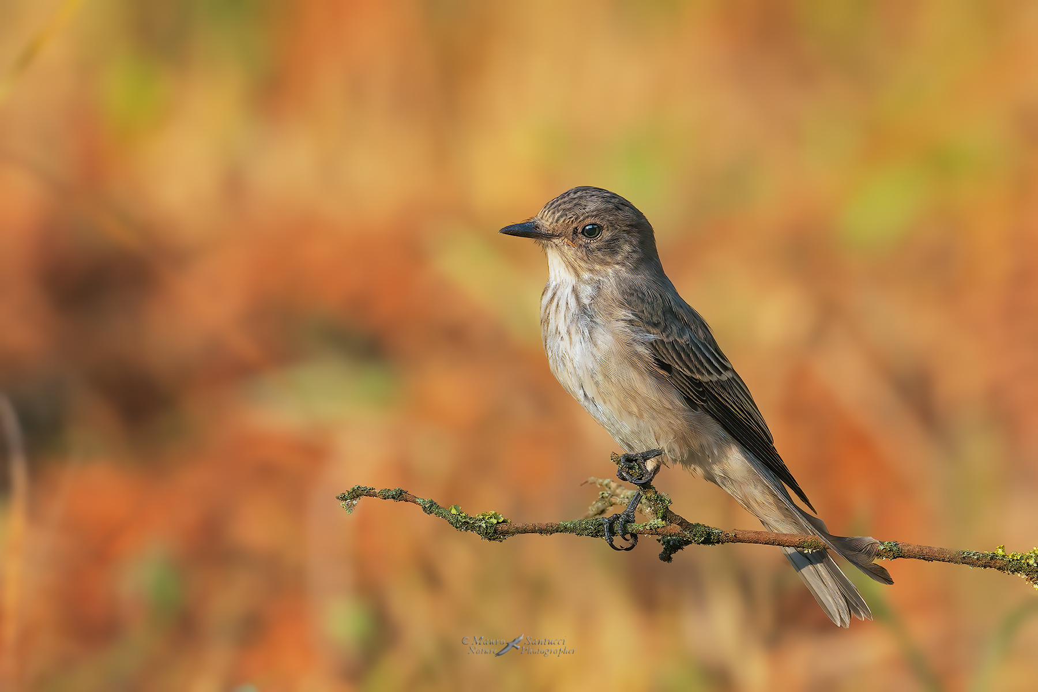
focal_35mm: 900
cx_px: 519
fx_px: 25948
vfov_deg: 1.5
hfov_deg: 2.3
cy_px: 346
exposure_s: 1/1250
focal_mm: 600
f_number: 8
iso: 1250
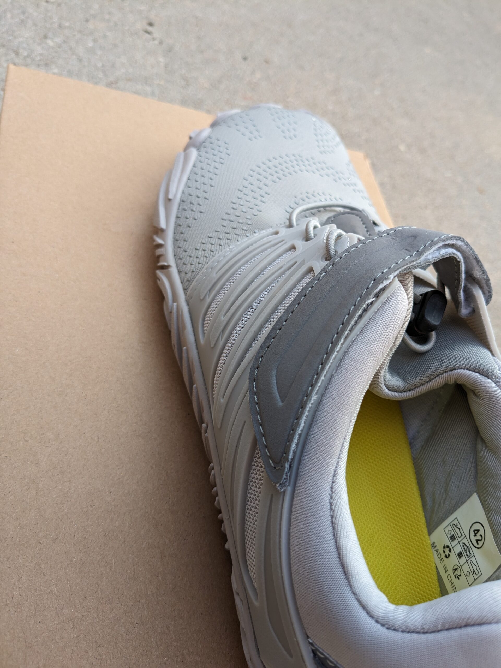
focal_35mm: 27
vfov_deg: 65.3
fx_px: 521
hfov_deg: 51.4
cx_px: 250
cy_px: 334
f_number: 1.73
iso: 54
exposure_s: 1/468
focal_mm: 4.38
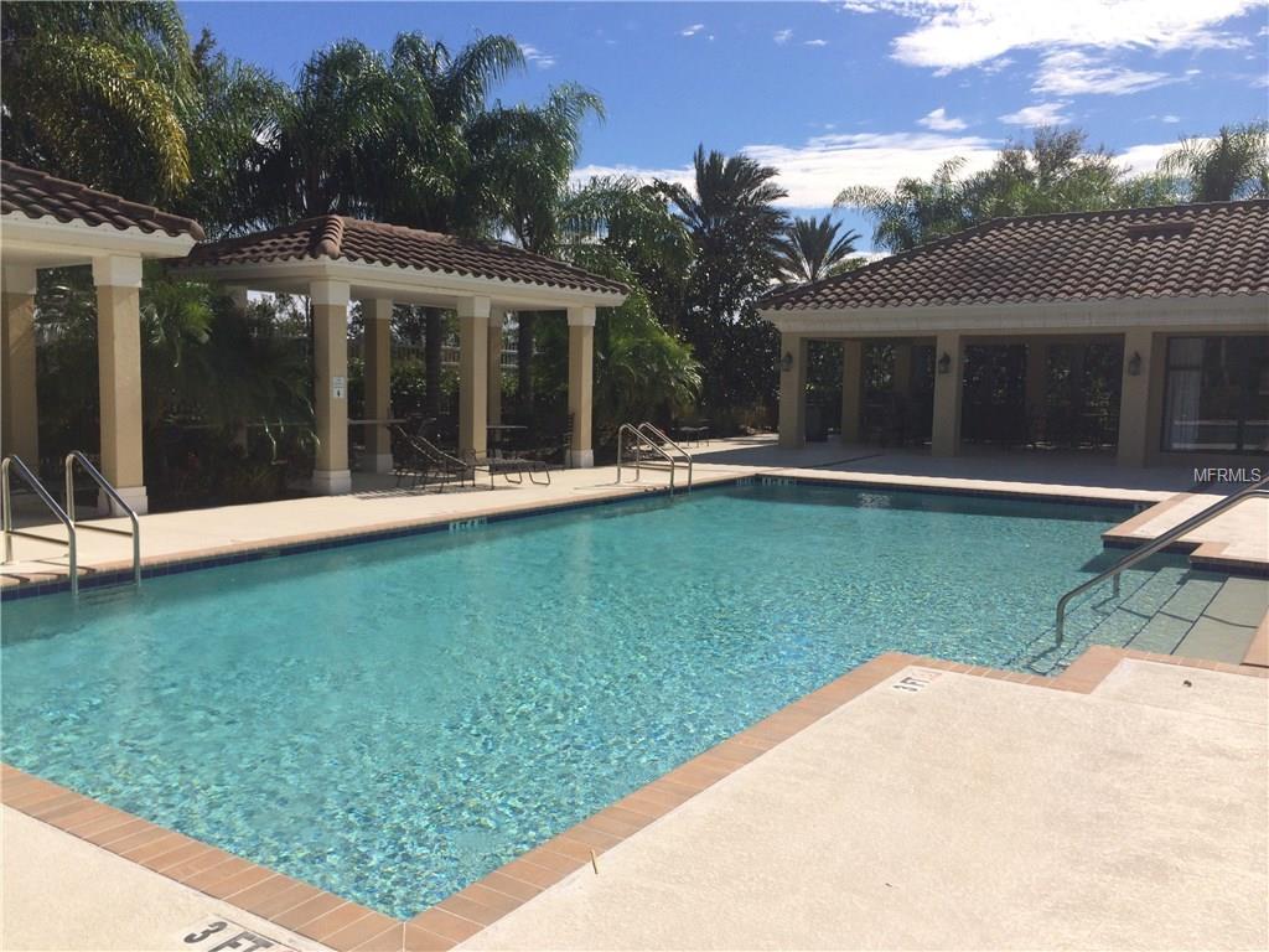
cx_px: 634
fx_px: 1100
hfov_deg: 60.0
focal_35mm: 30
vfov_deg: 46.8
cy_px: 476
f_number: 2.2
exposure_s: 1/4115
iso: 32
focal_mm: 4.12
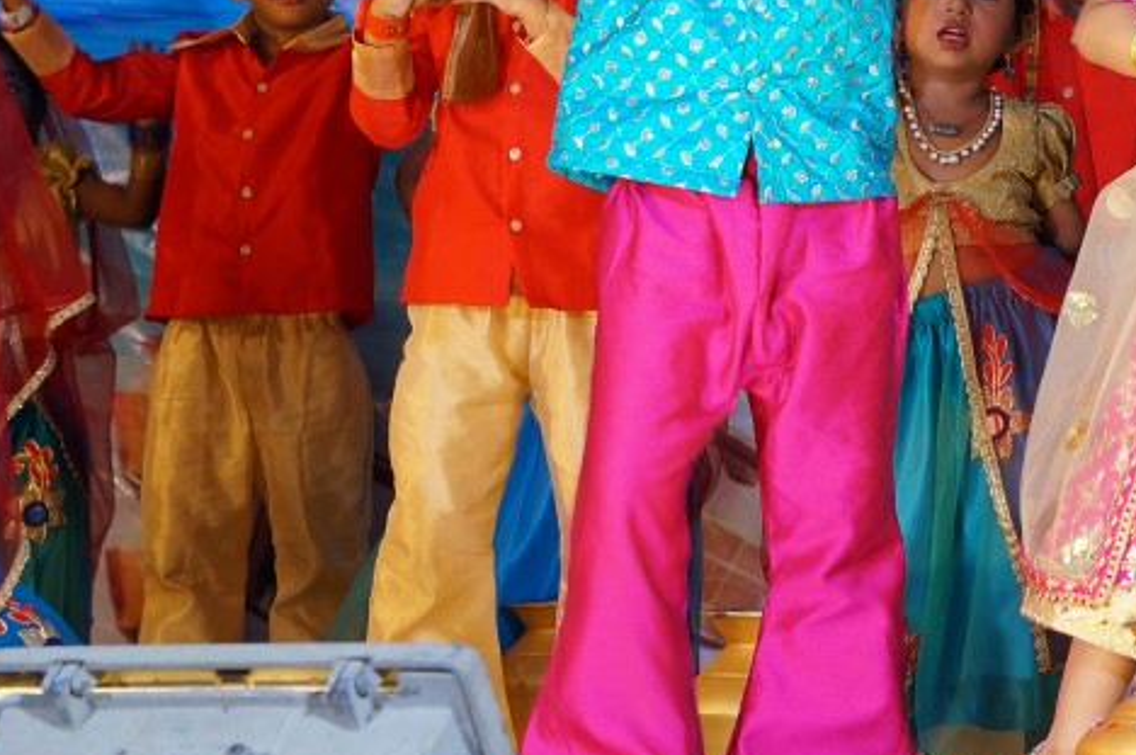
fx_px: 4854
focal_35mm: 154
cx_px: 1209
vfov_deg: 8.8
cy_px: -64
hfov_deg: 13.1
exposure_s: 1/125
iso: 400
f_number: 5.6
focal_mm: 40
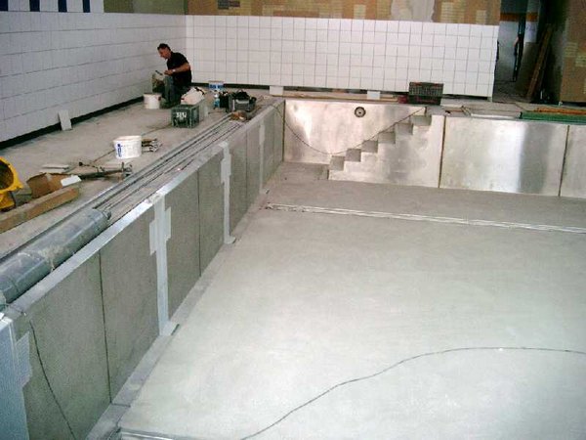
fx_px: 626
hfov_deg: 50.1
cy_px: 220
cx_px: 293
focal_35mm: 37
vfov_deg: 38.7
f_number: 2.6
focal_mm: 7.6
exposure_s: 1/80
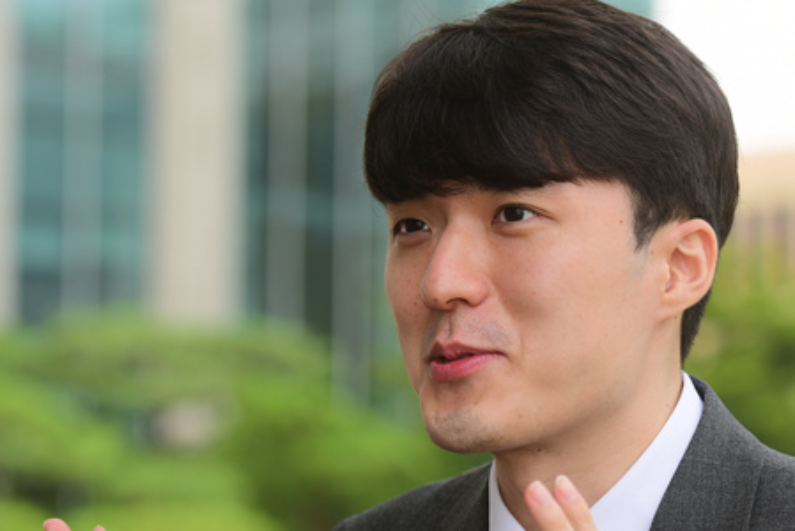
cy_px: 357
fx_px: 5038
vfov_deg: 6.0
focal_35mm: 228
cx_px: 427
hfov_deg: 9.0
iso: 125
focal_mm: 160
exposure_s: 1/200
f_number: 6.3
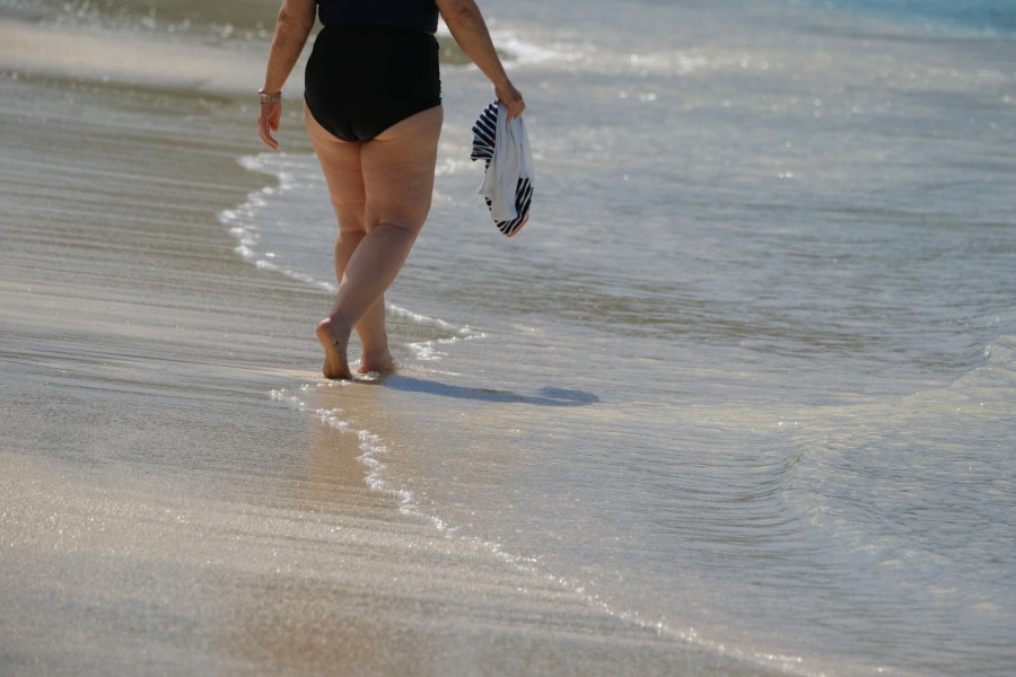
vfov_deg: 3.1
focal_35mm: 450
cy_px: 338
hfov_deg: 4.6
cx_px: 508
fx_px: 12699
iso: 250
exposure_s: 1/2000
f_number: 7.1
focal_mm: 300
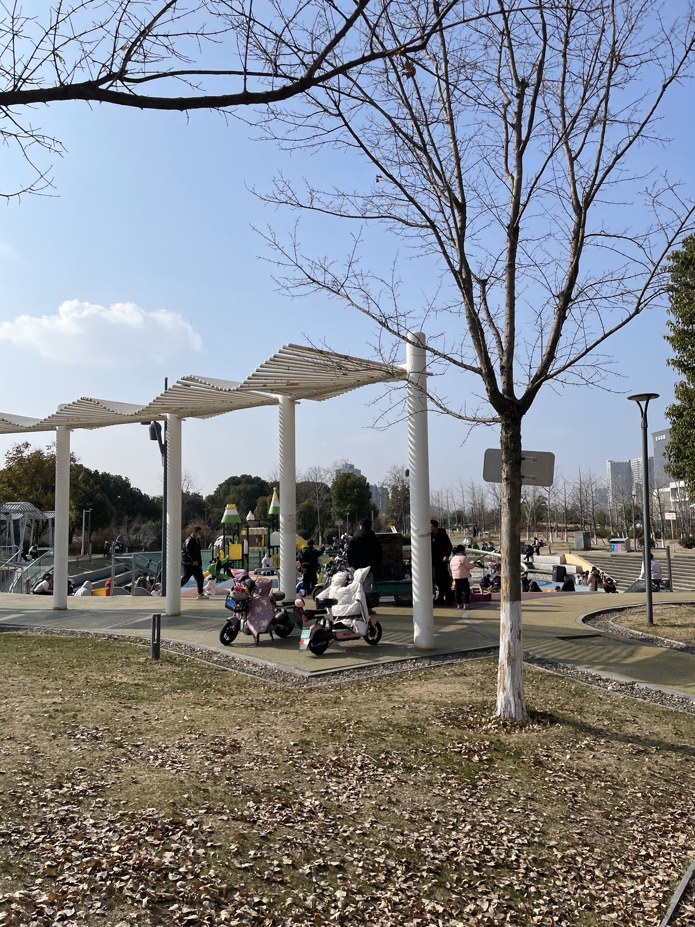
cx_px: 348
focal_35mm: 26
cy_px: 464
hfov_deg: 53.1
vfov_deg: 67.3
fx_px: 696
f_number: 1.6
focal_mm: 4.2
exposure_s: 1/5556
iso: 32
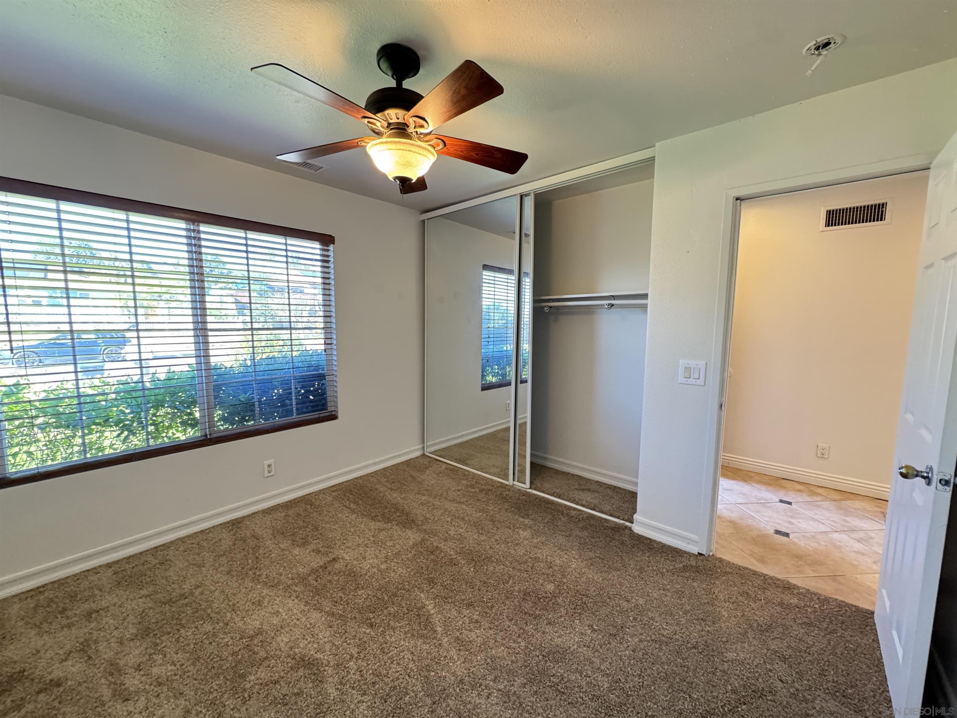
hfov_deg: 102.1
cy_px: 359
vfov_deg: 85.7
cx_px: 478
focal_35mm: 14
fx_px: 387
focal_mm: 2.22
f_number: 2.2
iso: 320
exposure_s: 1/60
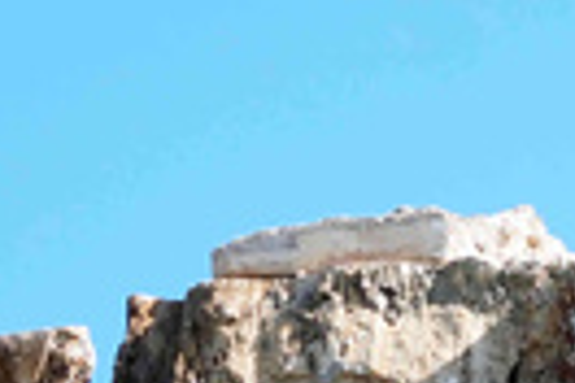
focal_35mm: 774
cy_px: 1308
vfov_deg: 1.8
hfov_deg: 2.6
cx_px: 1877
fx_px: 12362
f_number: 5.6
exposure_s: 1/1600
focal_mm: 100
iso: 400
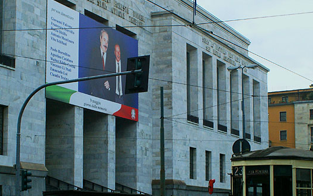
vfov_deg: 15.7
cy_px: 136
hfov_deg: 24.9
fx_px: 708
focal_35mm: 83
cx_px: 158
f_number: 5.6
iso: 400
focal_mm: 28
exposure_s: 1/400
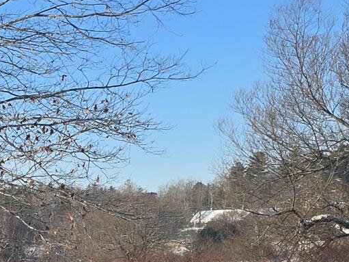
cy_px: 325
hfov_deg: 12.8
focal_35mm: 135
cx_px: -347
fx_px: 1361
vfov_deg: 10.8
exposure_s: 1/594
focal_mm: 6.3
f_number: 1.7
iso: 12
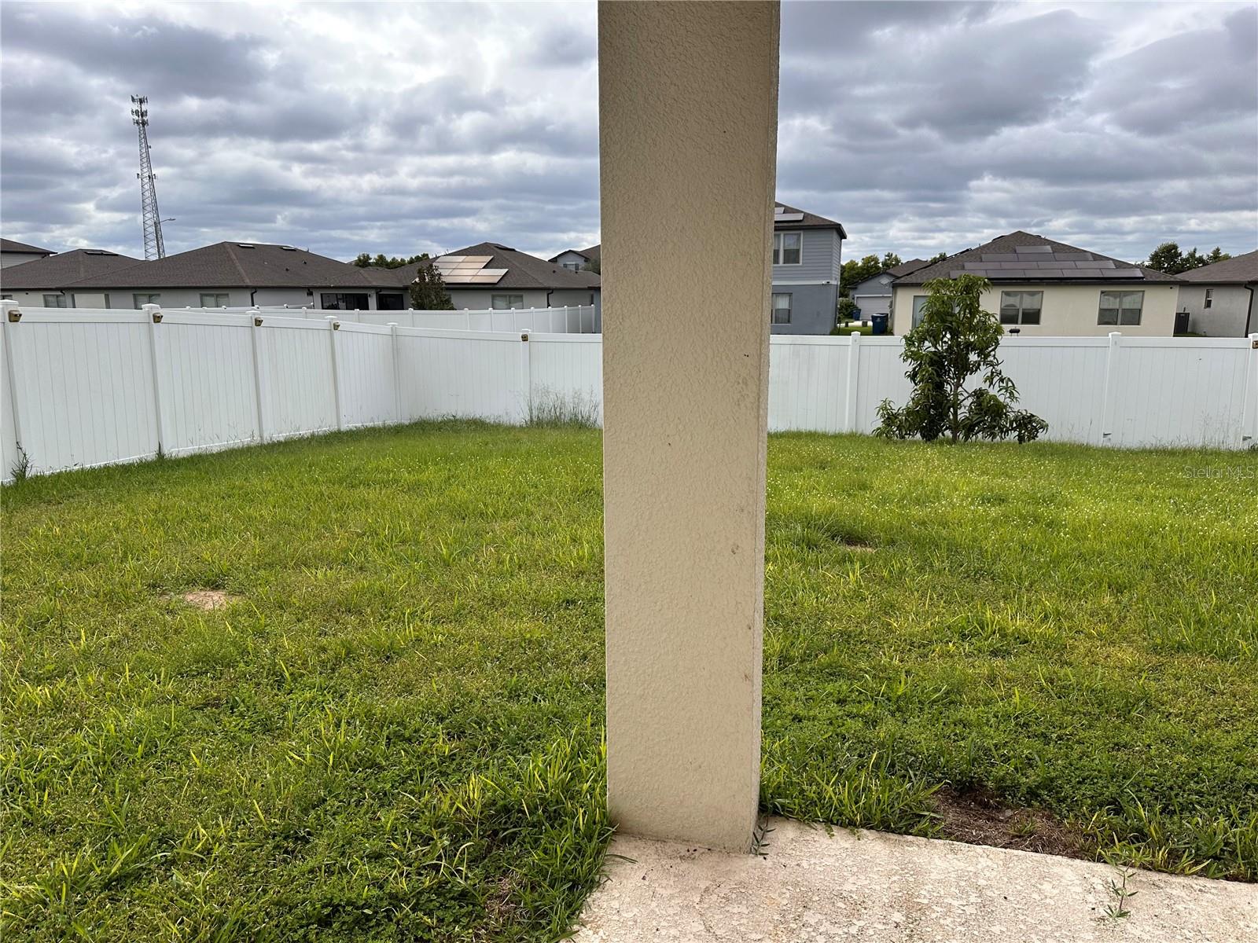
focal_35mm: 24
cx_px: 629
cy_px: 472
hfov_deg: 71.6
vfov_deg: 56.8
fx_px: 872
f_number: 1.78
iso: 80
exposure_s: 1/4762
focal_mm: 6.86
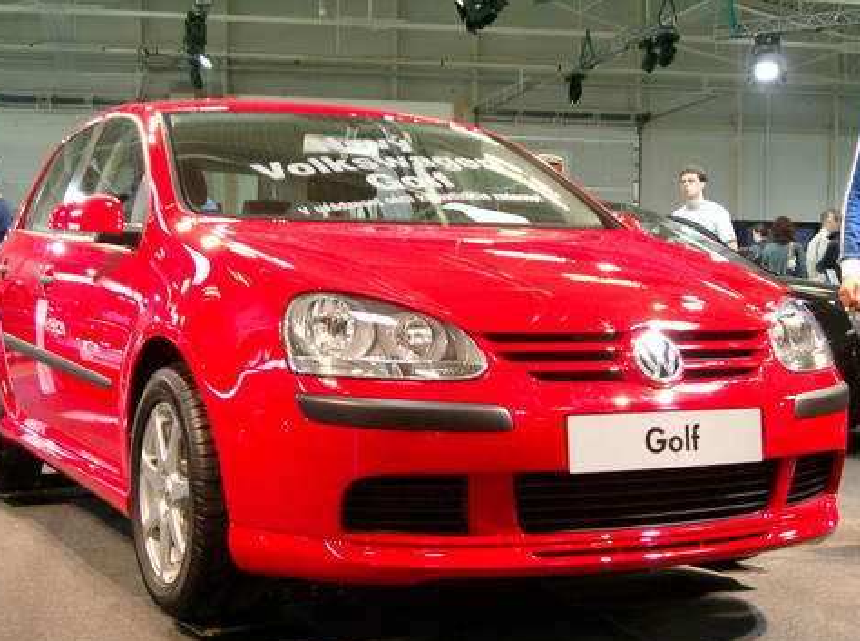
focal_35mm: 58
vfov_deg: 25.1
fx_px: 1437
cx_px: 445
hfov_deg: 33.3
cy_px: 339
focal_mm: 10.2
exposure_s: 1/60
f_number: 3
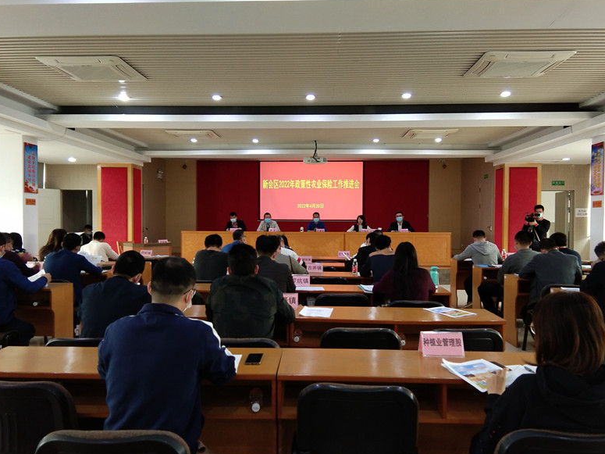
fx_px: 559
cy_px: 230
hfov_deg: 56.8
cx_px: 305
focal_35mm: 32
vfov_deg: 44.1
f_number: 2.2
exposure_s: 1/33.3
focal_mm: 3.69
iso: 320
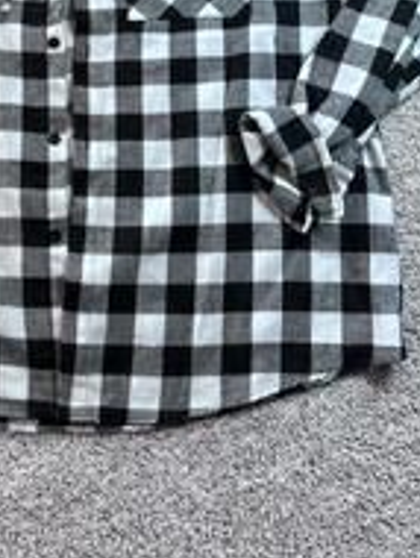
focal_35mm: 52
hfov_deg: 27.5
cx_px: 82
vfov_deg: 34.8
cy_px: 62
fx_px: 839
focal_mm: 5.7
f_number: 1.5
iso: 50
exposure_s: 1/120
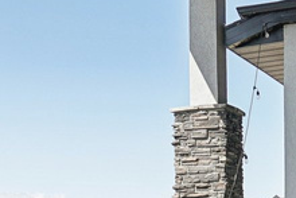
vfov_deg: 16.7
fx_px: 650
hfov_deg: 25.6
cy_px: 221
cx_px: 129
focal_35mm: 79
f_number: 8
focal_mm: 17
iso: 100
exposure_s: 1/160
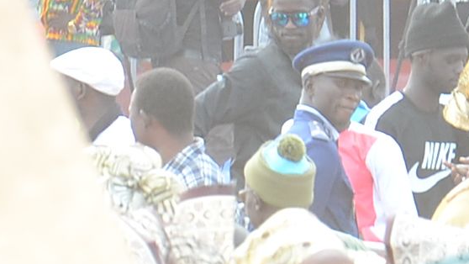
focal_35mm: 1091
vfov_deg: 1.1
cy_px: 73
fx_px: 13575
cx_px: 96
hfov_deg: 2.0
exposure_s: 1/250
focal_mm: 105
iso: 320
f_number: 5.6
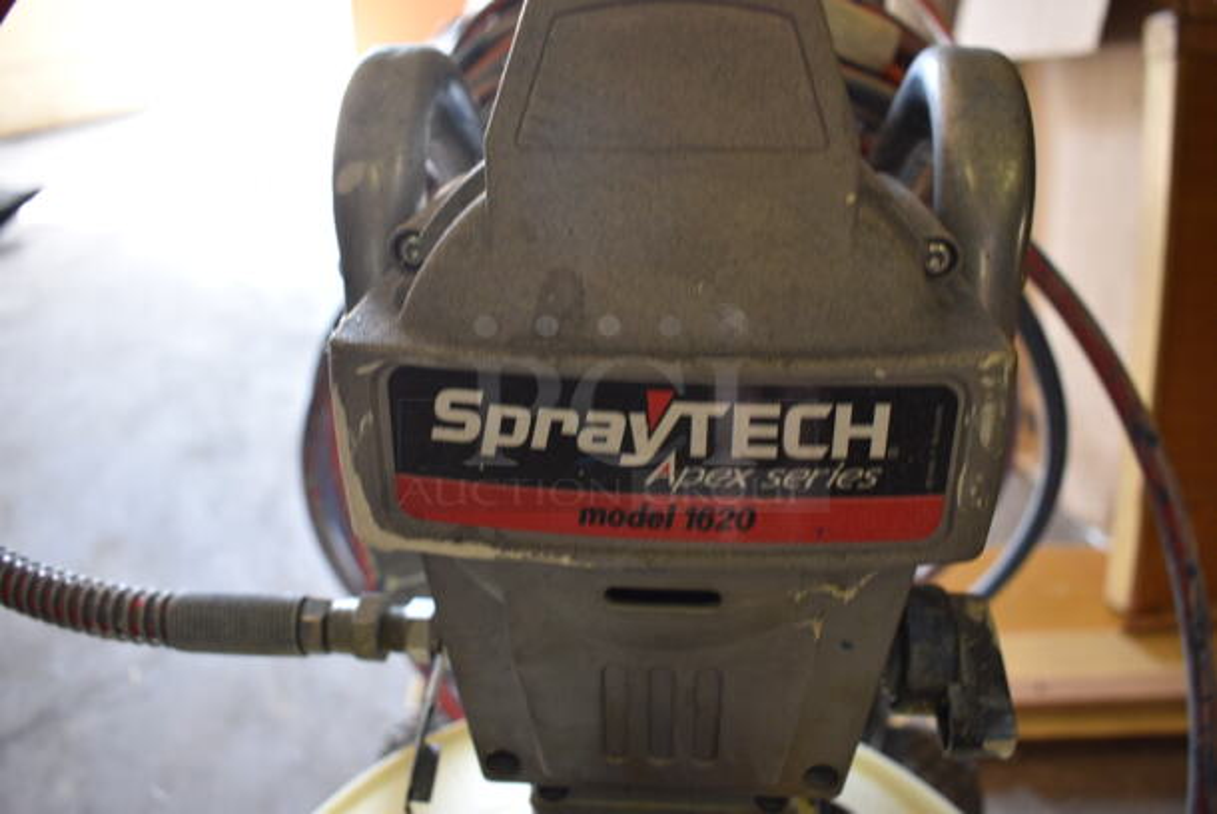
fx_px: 1015
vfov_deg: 43.7
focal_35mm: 30
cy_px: 407
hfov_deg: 61.9
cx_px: 608
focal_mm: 20
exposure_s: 1/60
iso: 800
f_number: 5
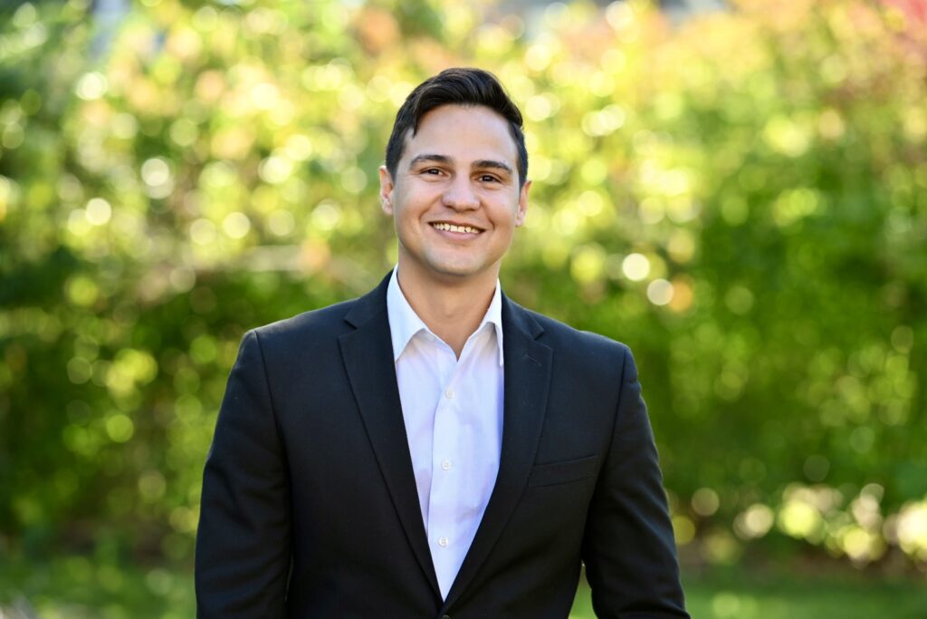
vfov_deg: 13.0
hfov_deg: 19.5
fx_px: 2704
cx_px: 464
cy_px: 310
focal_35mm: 105
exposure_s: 1/400
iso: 200
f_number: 2.8
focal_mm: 105
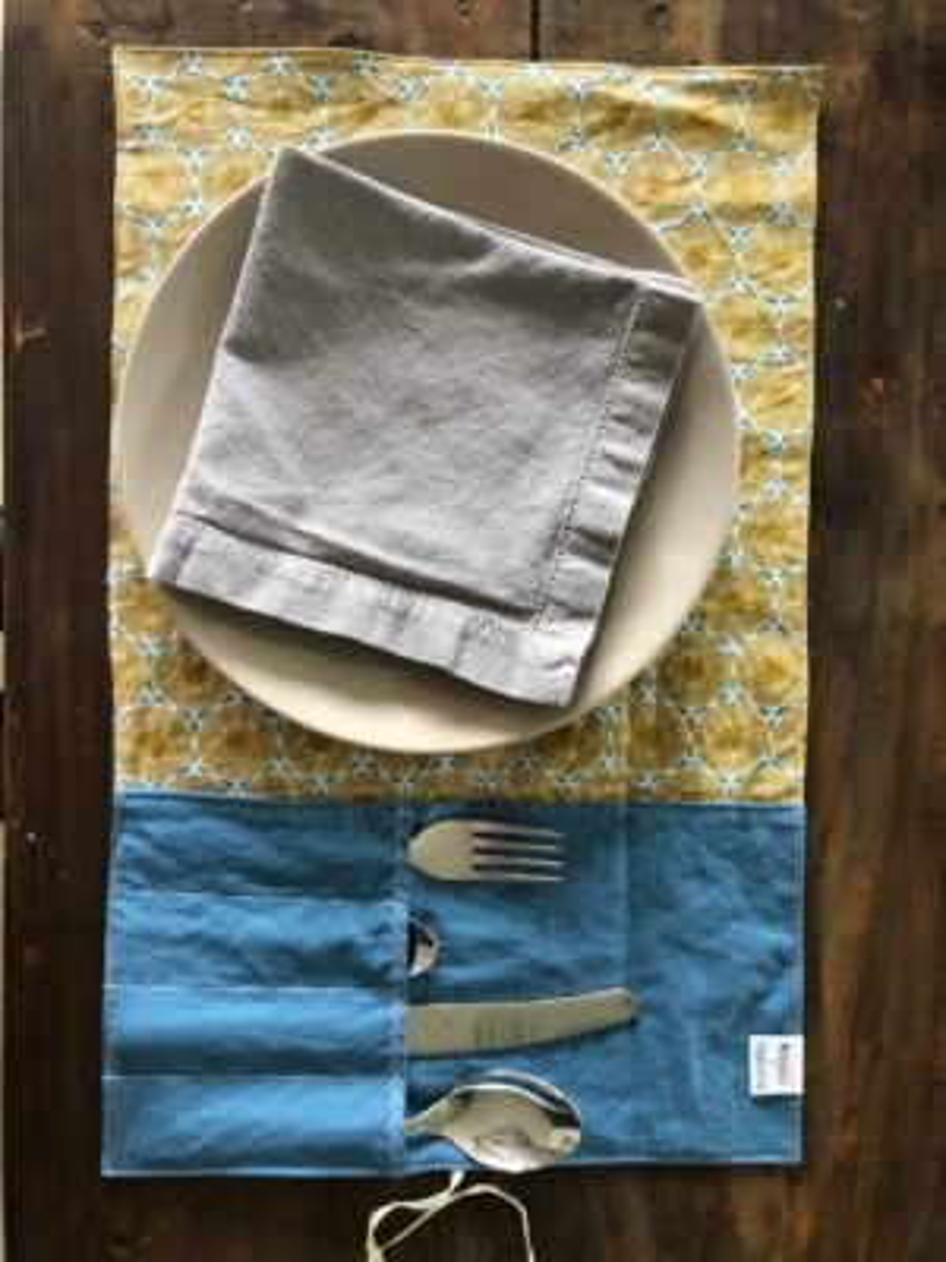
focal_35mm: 28
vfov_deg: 63.4
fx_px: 1020
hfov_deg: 49.7
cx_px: 473
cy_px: 631
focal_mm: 3.99
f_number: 1.8
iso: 64
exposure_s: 1/15
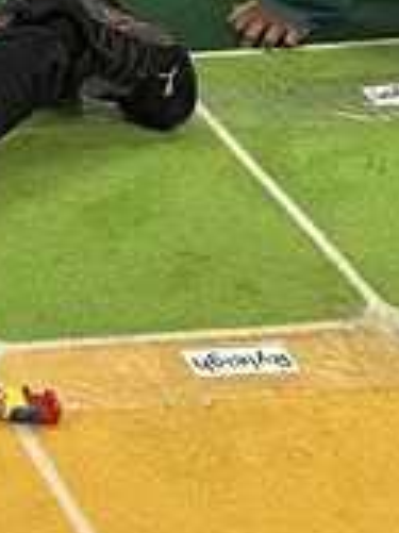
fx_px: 2262
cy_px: 99
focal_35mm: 147
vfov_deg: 13.4
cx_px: -606
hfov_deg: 9.0
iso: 200
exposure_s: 1/120
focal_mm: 6.86
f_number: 1.78
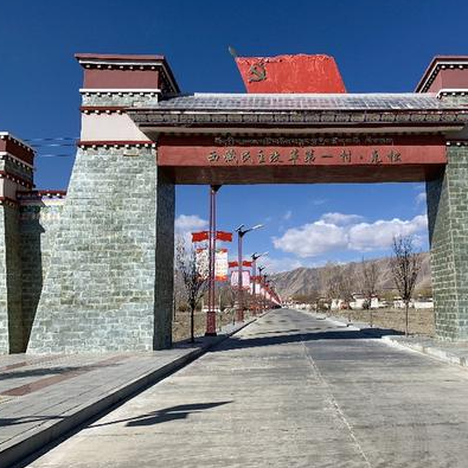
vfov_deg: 51.1
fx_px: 489
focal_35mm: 32
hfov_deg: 50.2
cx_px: 310
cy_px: 232
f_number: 1.8
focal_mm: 4.25
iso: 25
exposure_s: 1/2833
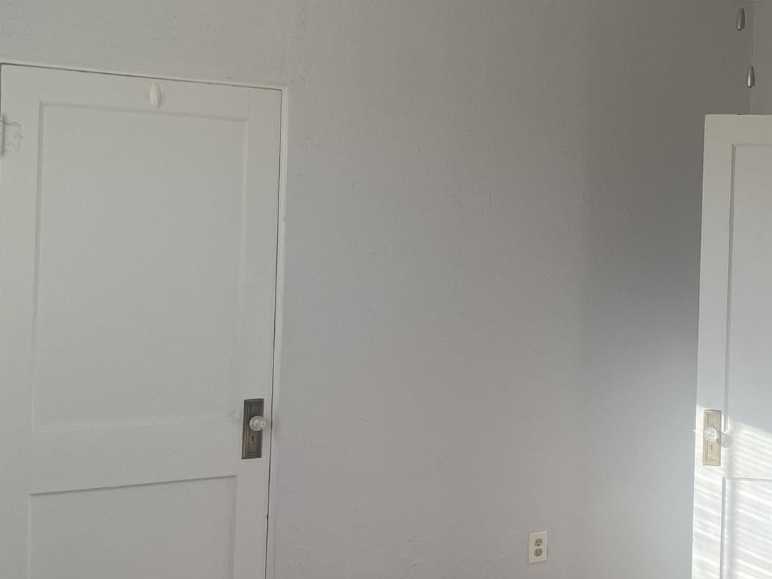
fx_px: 1093
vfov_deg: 29.6
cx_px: 656
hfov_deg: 37.0
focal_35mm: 49
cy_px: 222
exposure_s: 1/475
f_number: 1.8
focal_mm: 4.25
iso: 32
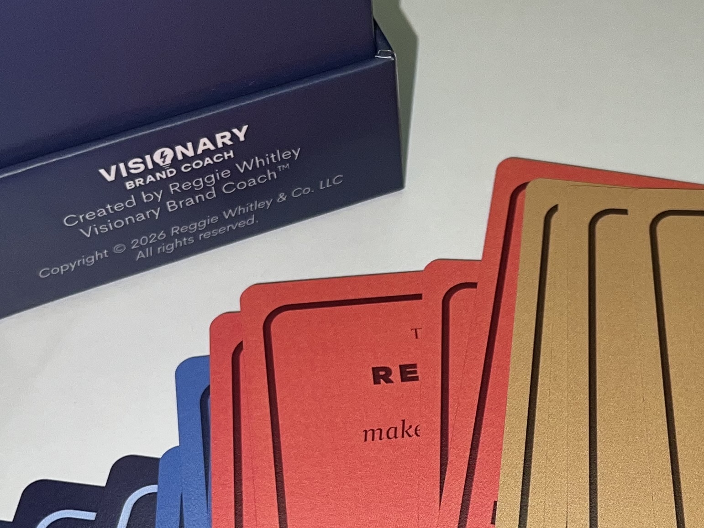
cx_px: 555
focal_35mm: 68
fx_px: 1383
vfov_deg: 21.1
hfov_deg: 28.0
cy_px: 492
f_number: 1.5
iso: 32
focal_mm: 5.7
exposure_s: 1/375
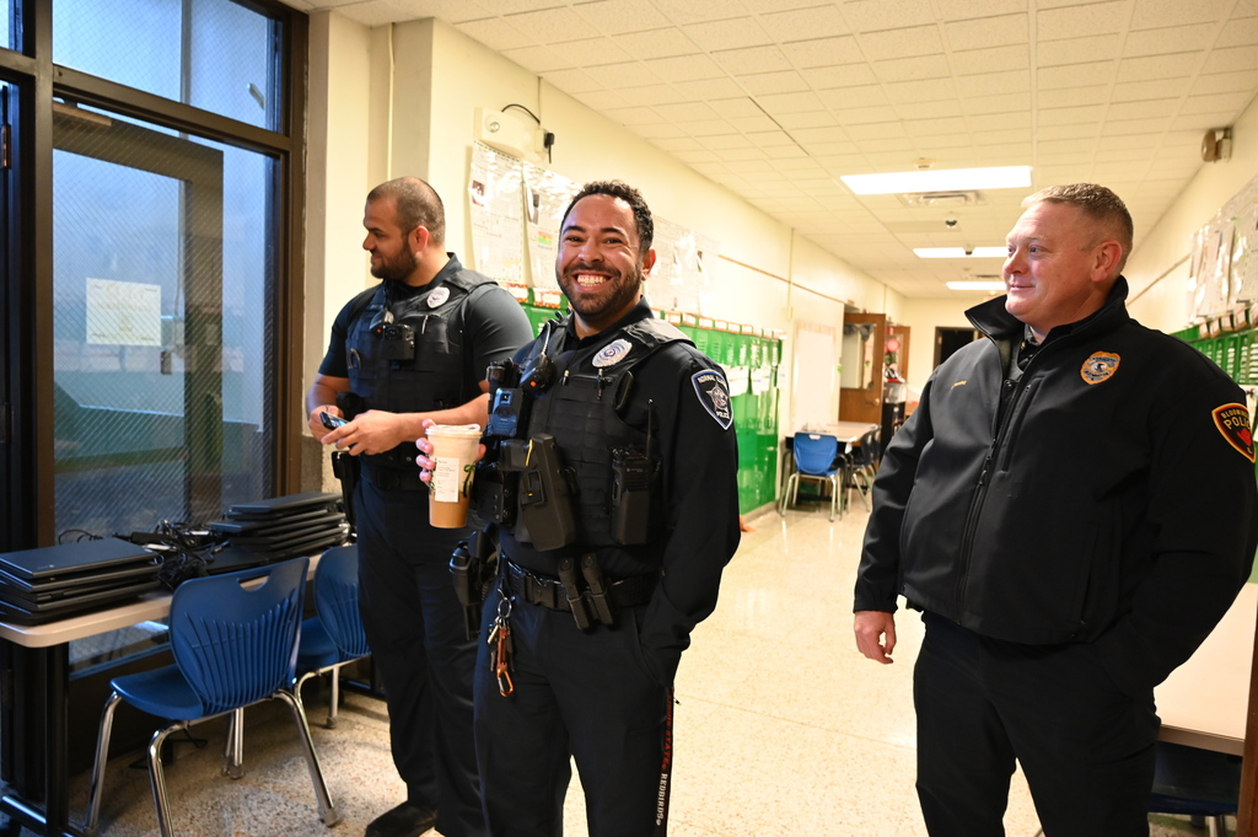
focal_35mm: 24
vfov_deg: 53.1
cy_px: 418
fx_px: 838
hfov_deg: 73.8
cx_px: 629
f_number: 4
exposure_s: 1/80
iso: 3200
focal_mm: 24
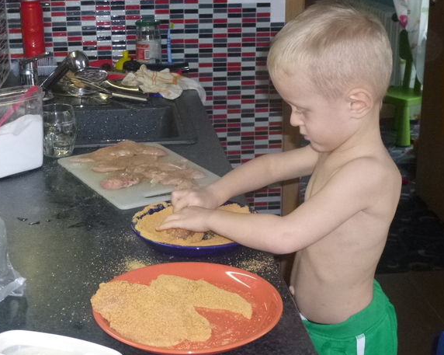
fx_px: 736
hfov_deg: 33.5
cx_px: 175
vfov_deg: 27.1
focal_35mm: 56
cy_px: 169
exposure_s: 1/60
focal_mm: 7.4
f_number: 3.8
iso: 400
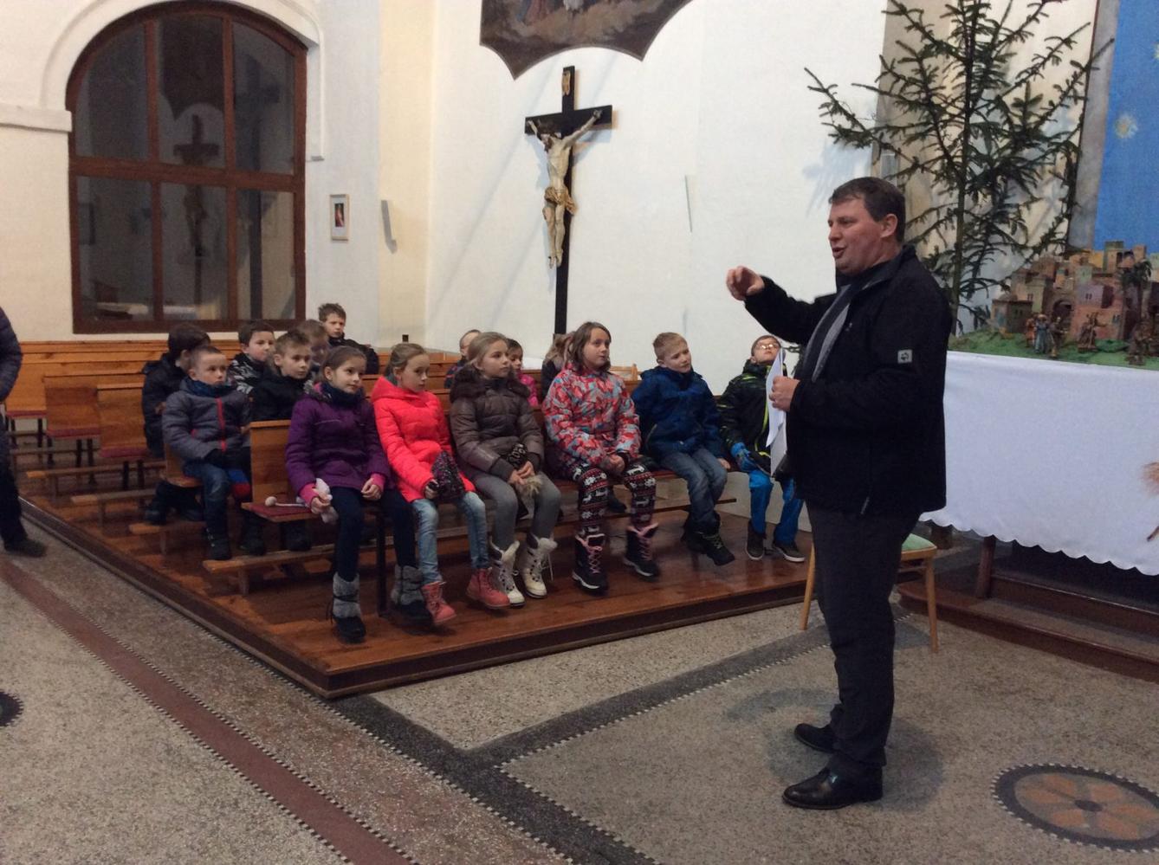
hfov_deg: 56.9
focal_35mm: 32
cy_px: 432
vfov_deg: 44.0
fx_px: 1070
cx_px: 580
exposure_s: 1/25
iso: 160
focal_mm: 3.3
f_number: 2.4
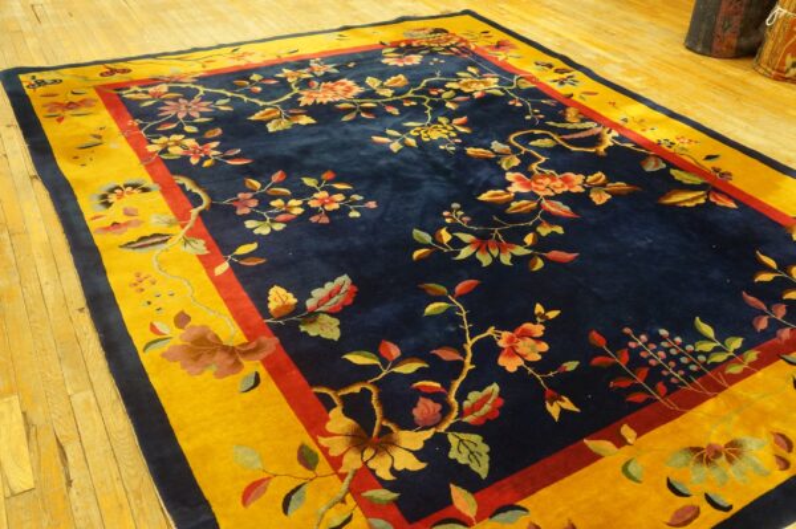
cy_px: 264
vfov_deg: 41.6
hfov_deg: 59.5
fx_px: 696
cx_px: 398
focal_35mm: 32
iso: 2000
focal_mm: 21
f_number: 4
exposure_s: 1/60
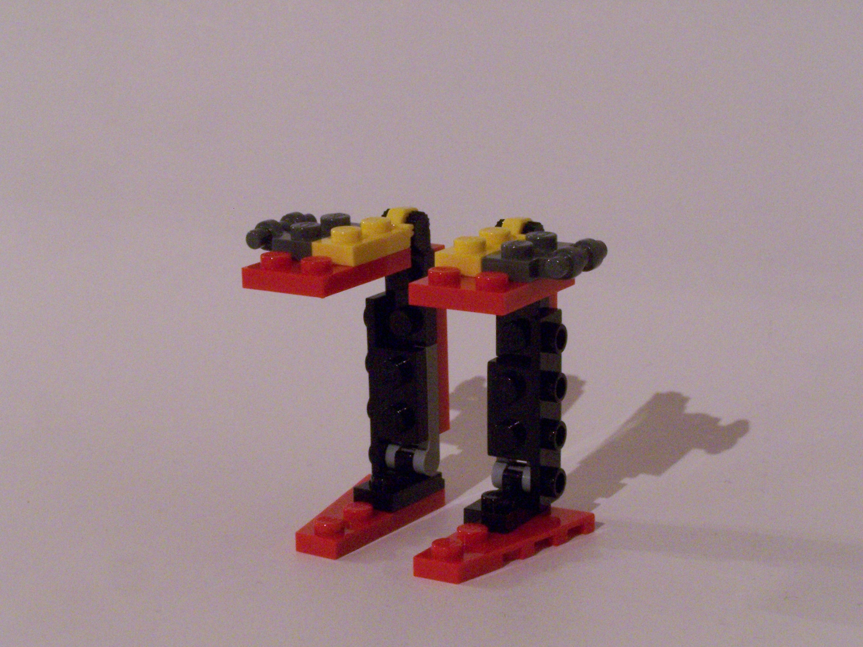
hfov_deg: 23.8
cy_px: 324
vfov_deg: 18.0
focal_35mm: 82
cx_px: 432
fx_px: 2044
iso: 400
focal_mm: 13.7
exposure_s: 1/4
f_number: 8
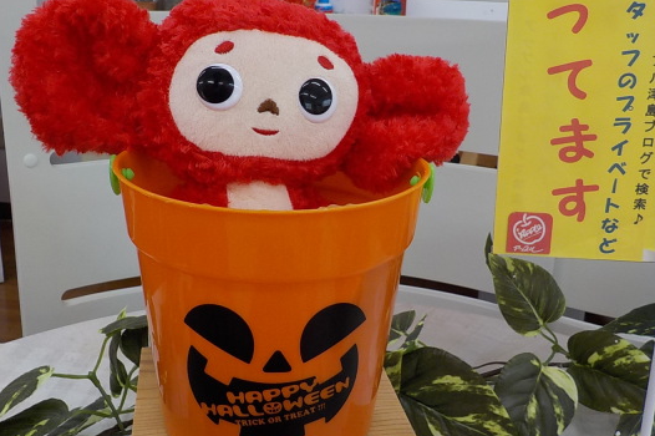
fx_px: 691
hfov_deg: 50.6
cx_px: 296
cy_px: 186
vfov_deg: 34.9
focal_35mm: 38
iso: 125
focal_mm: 4.1
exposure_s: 1/80
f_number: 3.3
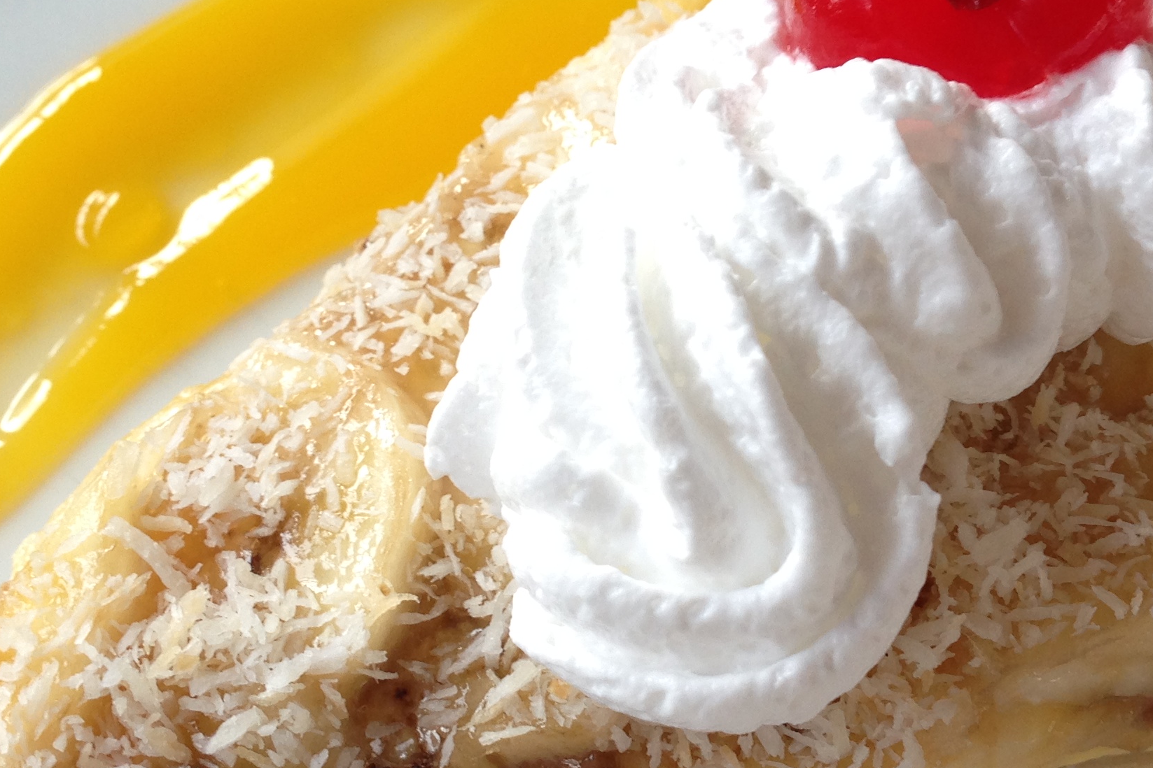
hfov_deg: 29.7
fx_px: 2178
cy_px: 469
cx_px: 603
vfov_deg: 20.0
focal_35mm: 68
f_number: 2.4
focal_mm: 4.12
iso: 50
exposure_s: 1/60
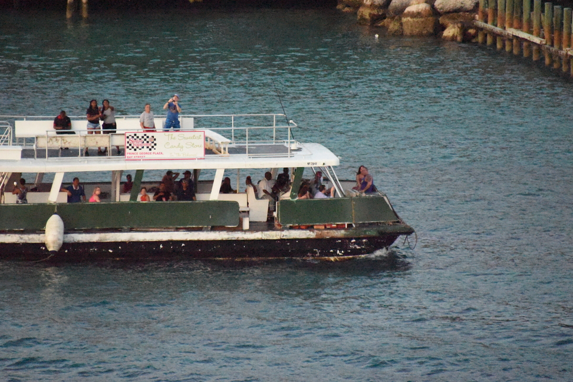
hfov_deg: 5.2
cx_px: 253
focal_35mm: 395
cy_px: 168
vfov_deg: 3.5
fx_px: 6287
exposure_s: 1/640
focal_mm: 300
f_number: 5.6
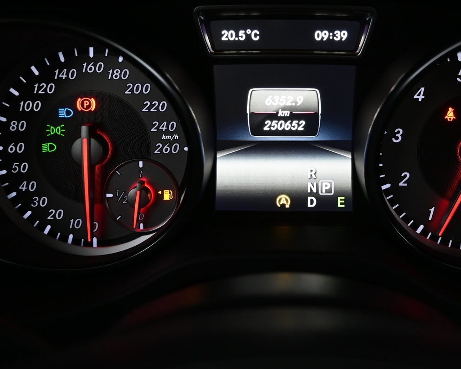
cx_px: 280
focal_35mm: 46
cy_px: 120
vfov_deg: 32.4
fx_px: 627
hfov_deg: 40.1
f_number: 3.8
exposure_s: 1/40
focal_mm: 20
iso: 800
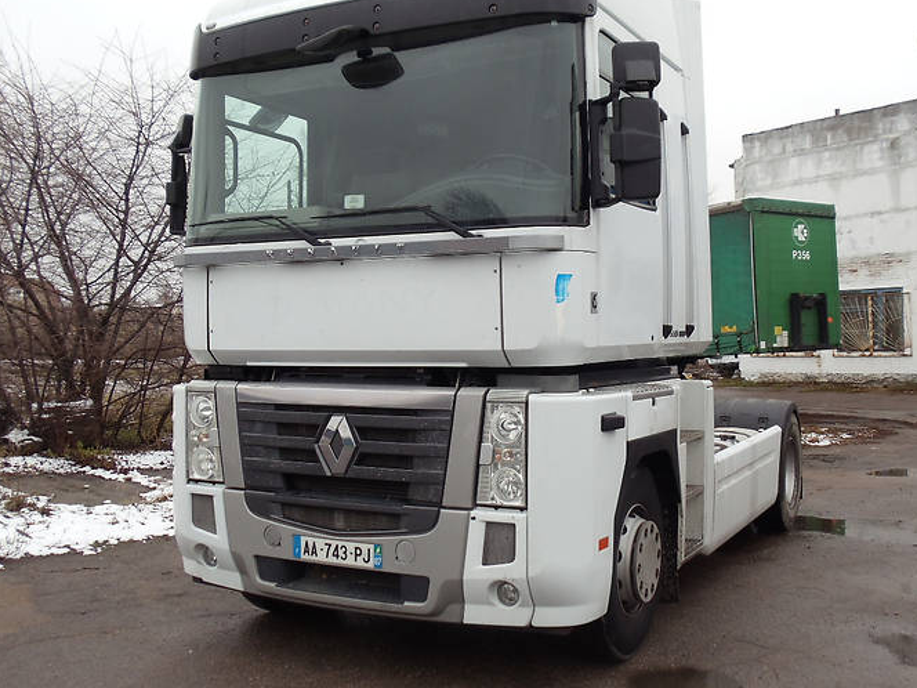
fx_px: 1404
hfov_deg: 36.2
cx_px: 471
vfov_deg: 27.5
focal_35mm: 53
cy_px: 307
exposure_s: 1/60
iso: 80
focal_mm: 6
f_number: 3.5
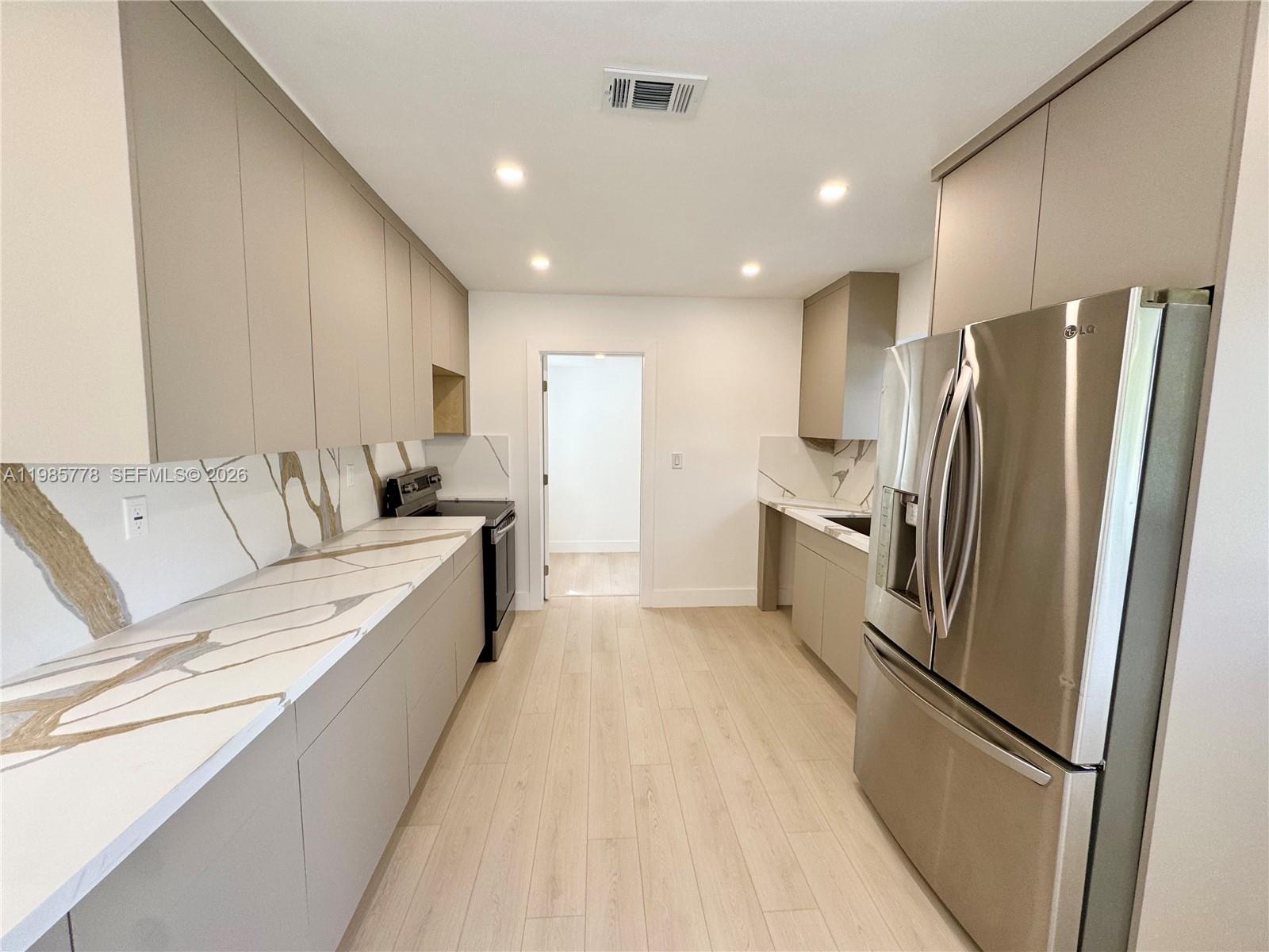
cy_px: 476
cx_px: 634
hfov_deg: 102.1
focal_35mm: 14
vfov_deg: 85.7
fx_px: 513
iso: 80
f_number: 2.2
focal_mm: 2.22
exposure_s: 1/99
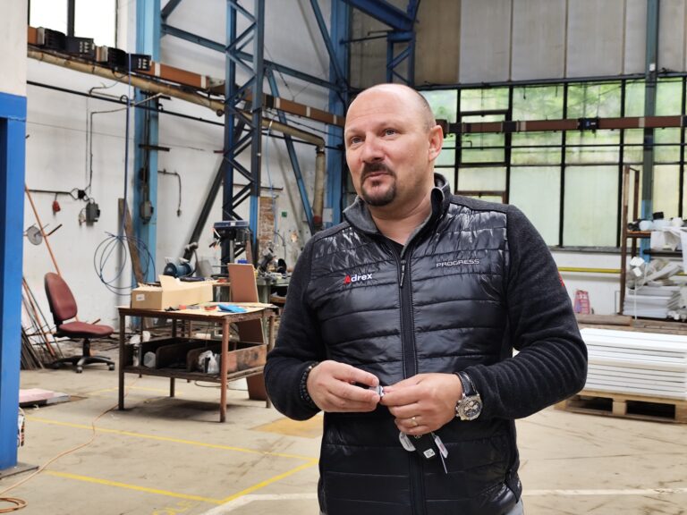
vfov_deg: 31.5
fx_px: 913
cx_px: 344
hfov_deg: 41.2
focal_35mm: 46
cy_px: 258
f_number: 1.65
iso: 50
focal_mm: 6.19
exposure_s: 1/50
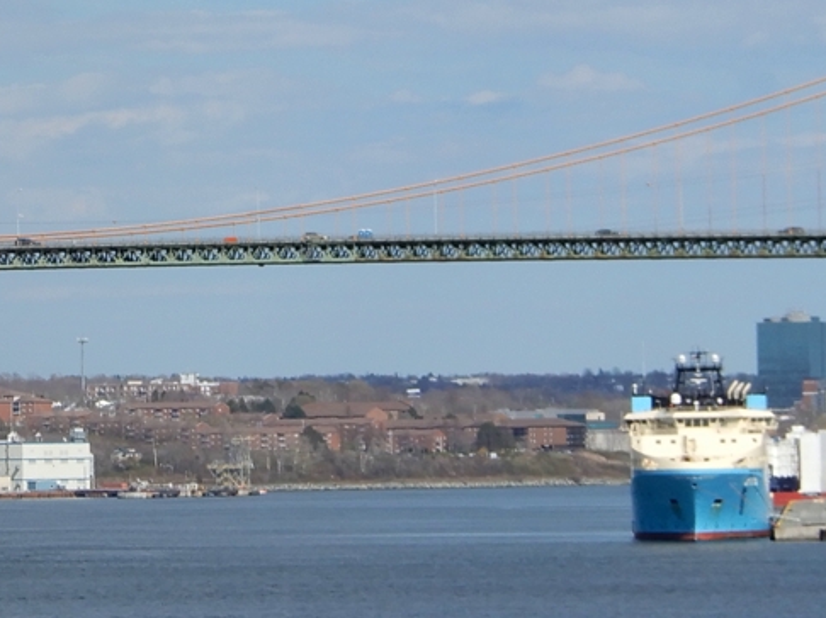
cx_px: 4
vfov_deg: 5.5
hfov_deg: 7.3
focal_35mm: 272
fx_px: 6487
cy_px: 154
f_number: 5
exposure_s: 1/800
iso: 80
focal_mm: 15.2
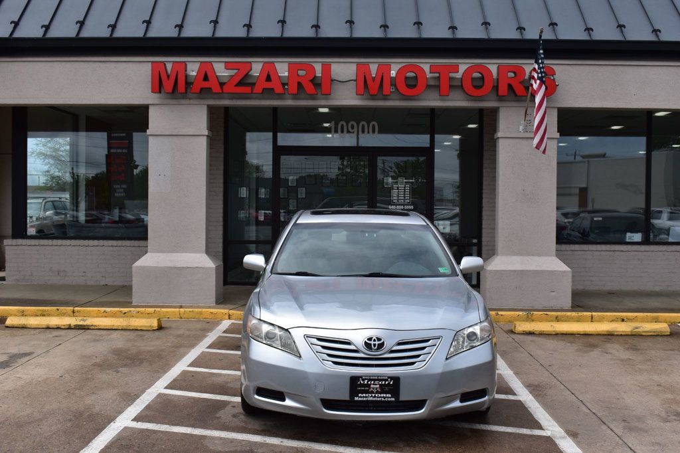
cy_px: 226
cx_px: 340
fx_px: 793
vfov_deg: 31.9
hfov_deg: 46.4
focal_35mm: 42
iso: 250
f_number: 11
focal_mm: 28
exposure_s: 1/500
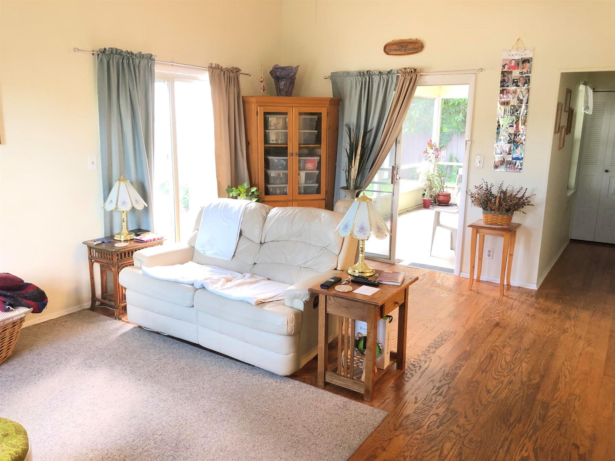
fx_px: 497
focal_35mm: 28
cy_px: 230
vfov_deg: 49.7
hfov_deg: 63.4
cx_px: 308
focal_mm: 3.99
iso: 160
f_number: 1.8
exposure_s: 1/60
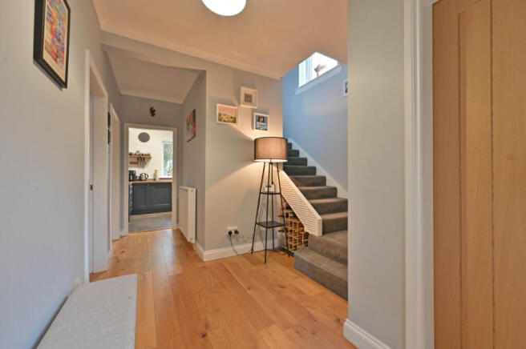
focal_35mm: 14
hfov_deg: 104.3
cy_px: 174
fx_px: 204
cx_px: 263
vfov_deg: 81.1
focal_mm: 14
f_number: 14
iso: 2500
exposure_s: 1/10
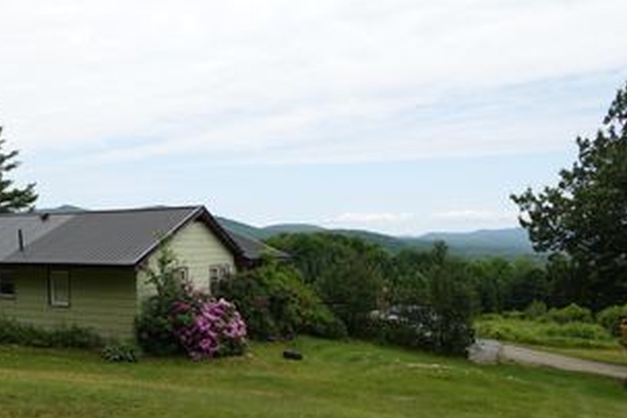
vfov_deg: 39.0
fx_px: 575
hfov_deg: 54.5
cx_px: 155
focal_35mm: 33
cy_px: 309
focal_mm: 7.6
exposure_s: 1/2500
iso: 125
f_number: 2
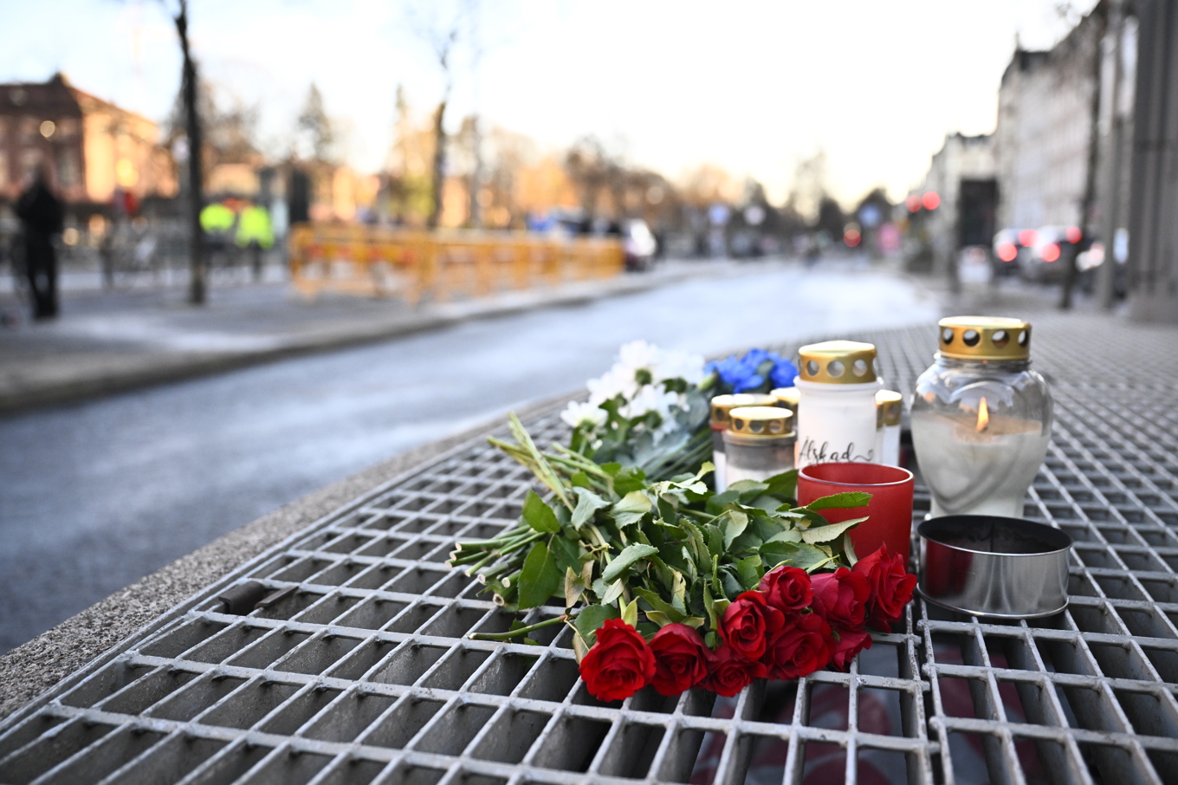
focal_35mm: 32
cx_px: 589
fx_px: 1063
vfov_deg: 40.5
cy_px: 392
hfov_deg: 58.0
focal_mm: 32.5
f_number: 3.2
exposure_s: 1/2500
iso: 1600
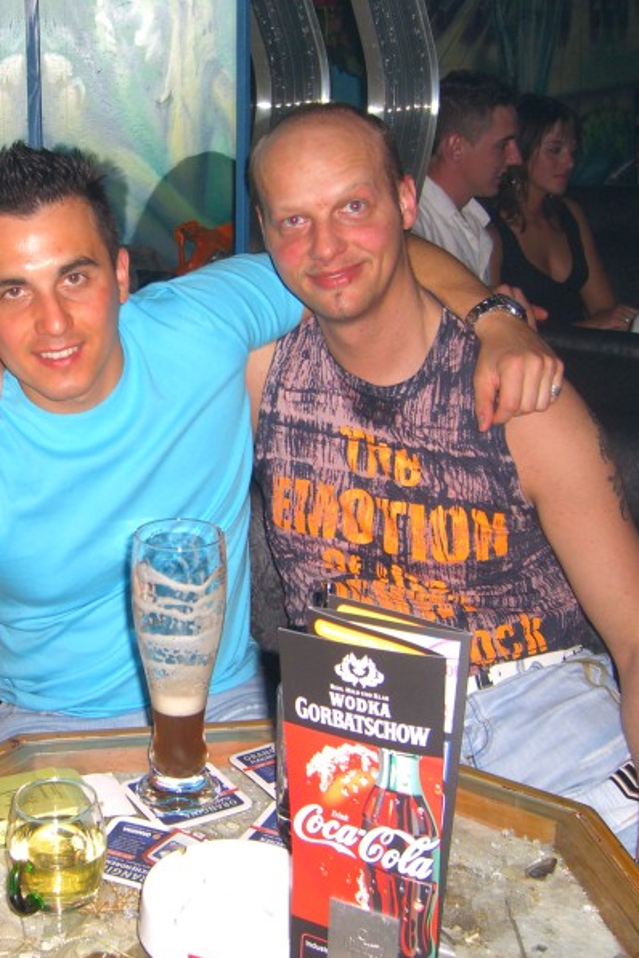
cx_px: 141
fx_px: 1411
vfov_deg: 37.5
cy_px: 480
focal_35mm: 53
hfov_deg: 25.1
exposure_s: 1/60
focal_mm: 7.9
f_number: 2.8
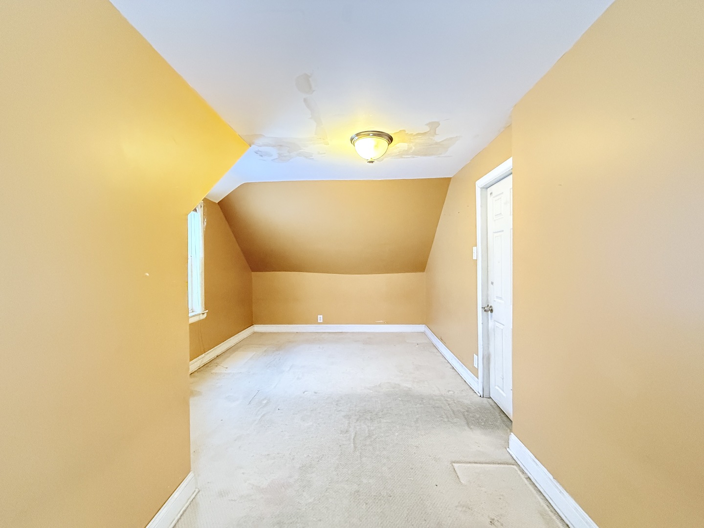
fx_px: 285
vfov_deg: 85.7
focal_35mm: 14
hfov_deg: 102.1
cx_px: 352
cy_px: 264
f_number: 2.2
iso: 1000
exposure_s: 1/60
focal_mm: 2.22
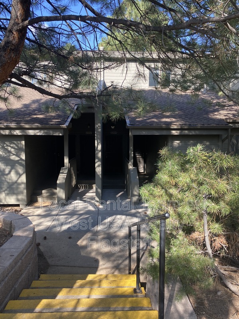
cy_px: 160
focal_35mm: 26
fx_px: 239
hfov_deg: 53.1
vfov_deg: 67.3
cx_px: 120
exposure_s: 1/368
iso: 32
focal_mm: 4.25
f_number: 1.8
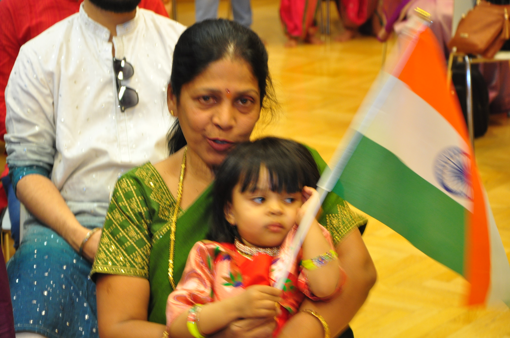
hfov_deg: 18.2
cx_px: 255
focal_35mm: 112
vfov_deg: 12.1
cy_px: 169
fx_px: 1592
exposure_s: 1/13
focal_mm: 75
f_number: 6.3
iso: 800
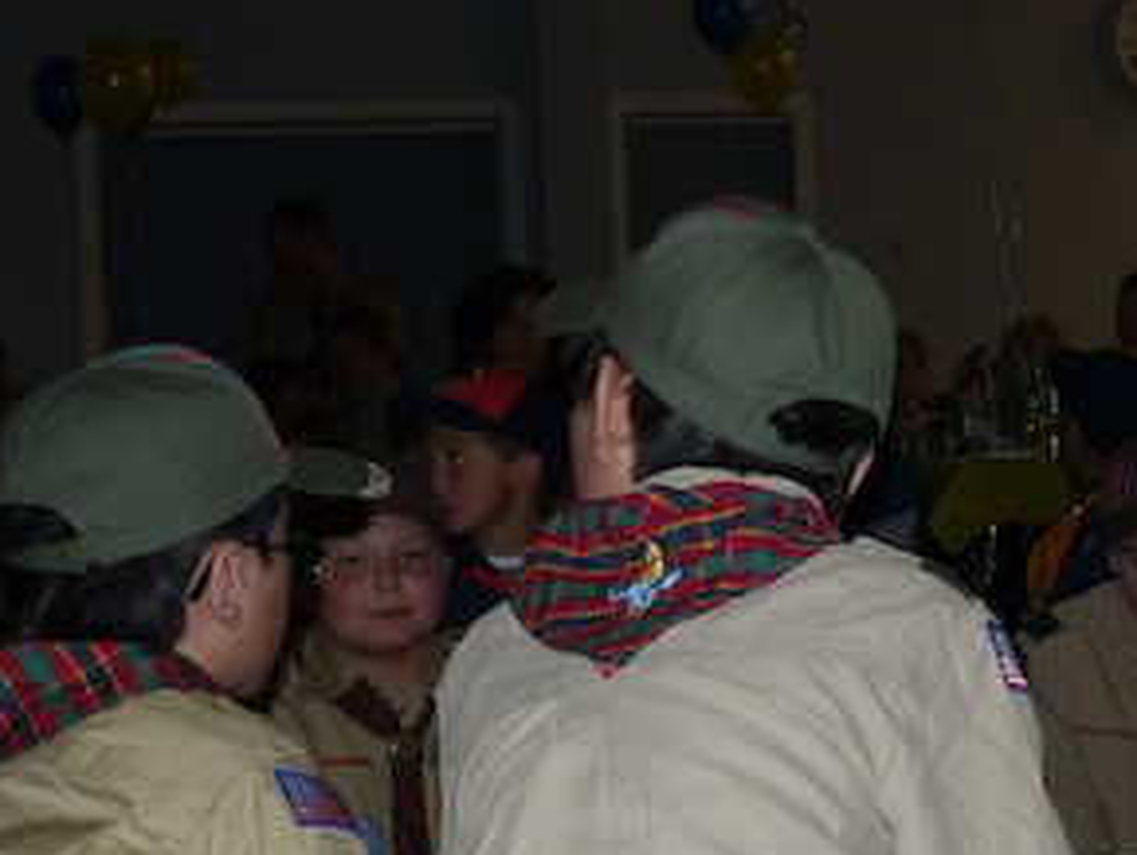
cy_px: 588
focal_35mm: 112
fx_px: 3682
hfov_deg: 17.5
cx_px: 817
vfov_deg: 13.2
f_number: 2.8
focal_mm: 10.9
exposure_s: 1/80
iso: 400
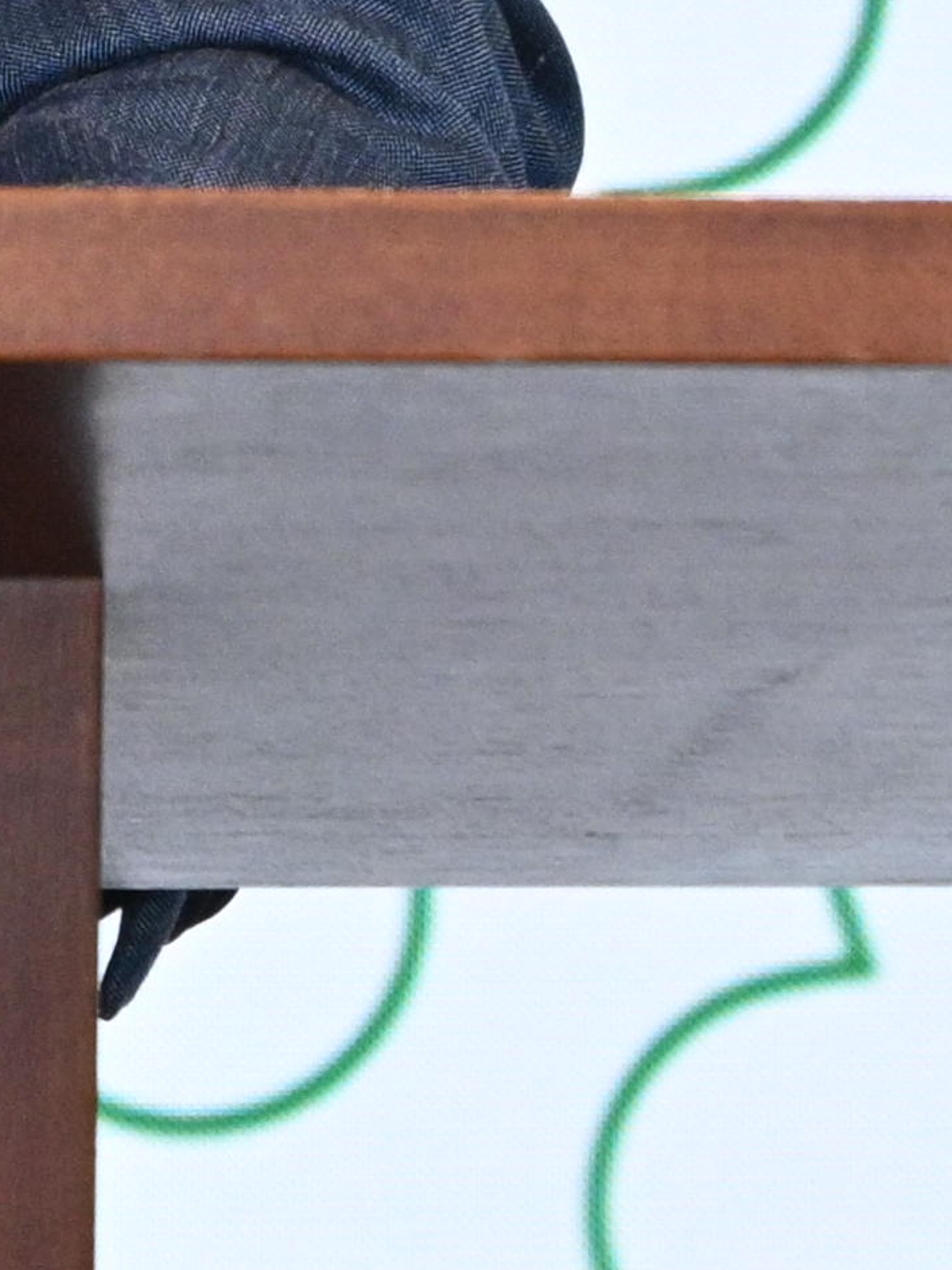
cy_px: -1927
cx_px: -1307
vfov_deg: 2.0
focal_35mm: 1010
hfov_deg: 1.5
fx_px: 37044
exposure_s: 1/200
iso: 2000
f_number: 6.3
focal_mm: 120
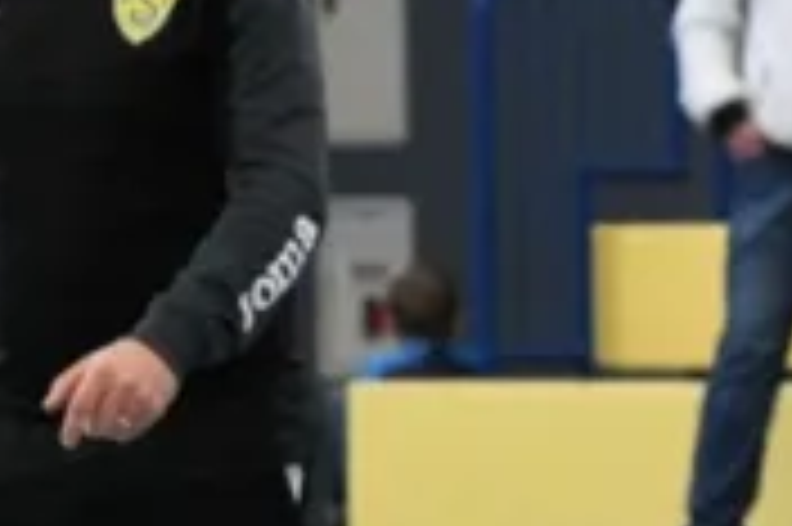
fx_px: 14308
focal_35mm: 651
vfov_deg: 2.1
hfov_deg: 3.1
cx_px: 1629
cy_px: 432
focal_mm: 112
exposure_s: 1/1250
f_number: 2.8
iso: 8000
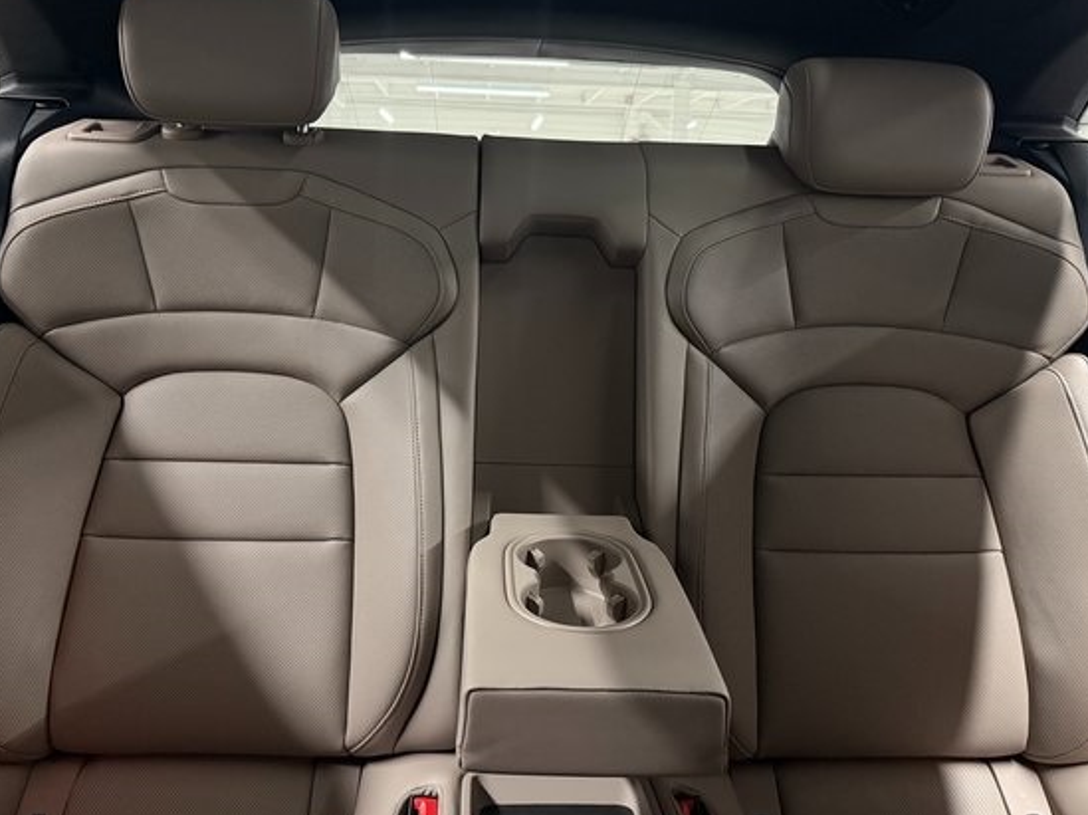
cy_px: 385
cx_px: 531
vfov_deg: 49.7
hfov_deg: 63.5
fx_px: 879
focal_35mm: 28
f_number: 1.78
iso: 640
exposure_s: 1/60
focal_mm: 6.76
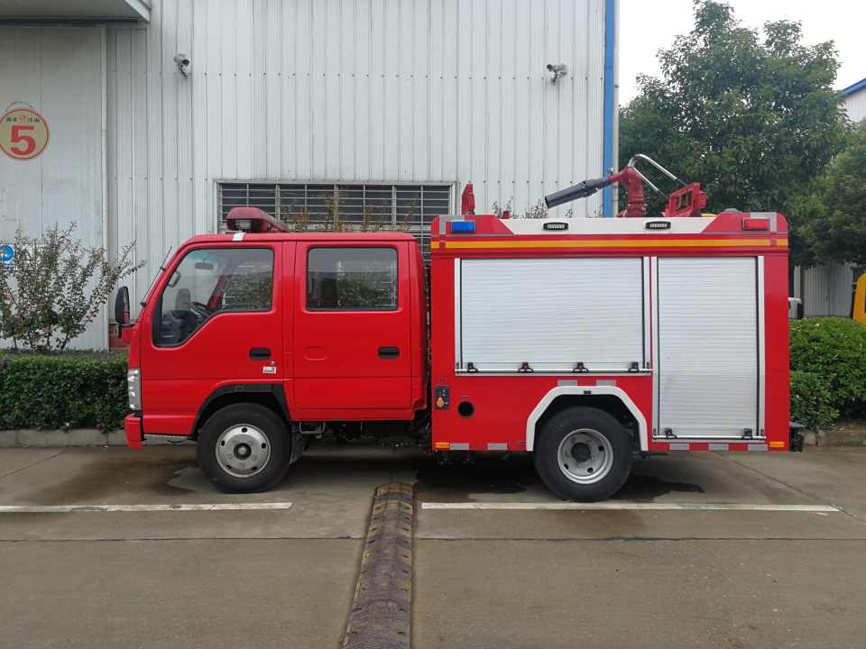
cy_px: 324
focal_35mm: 27
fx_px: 675
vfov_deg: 51.4
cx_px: 433
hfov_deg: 65.3
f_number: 2.2
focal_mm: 3.95
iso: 50
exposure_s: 1/185
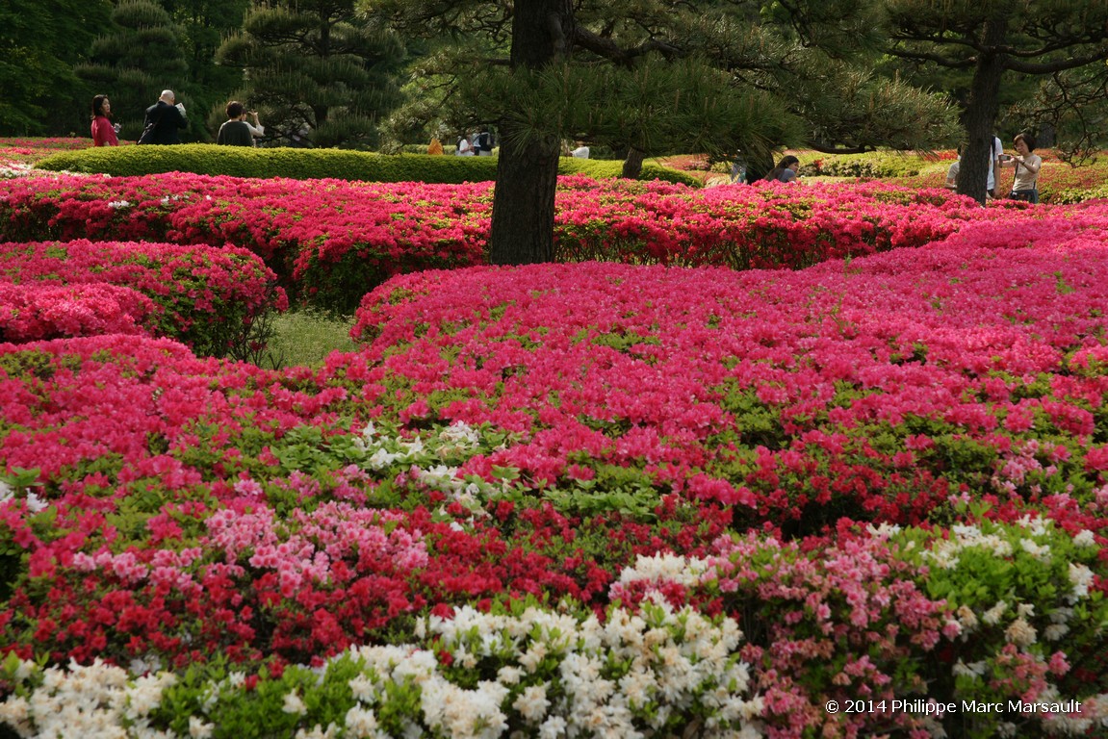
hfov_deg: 28.8
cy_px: 370
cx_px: 554
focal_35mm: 70
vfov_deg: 19.5
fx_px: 2155
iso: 400
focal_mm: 70
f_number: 11
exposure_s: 1/160
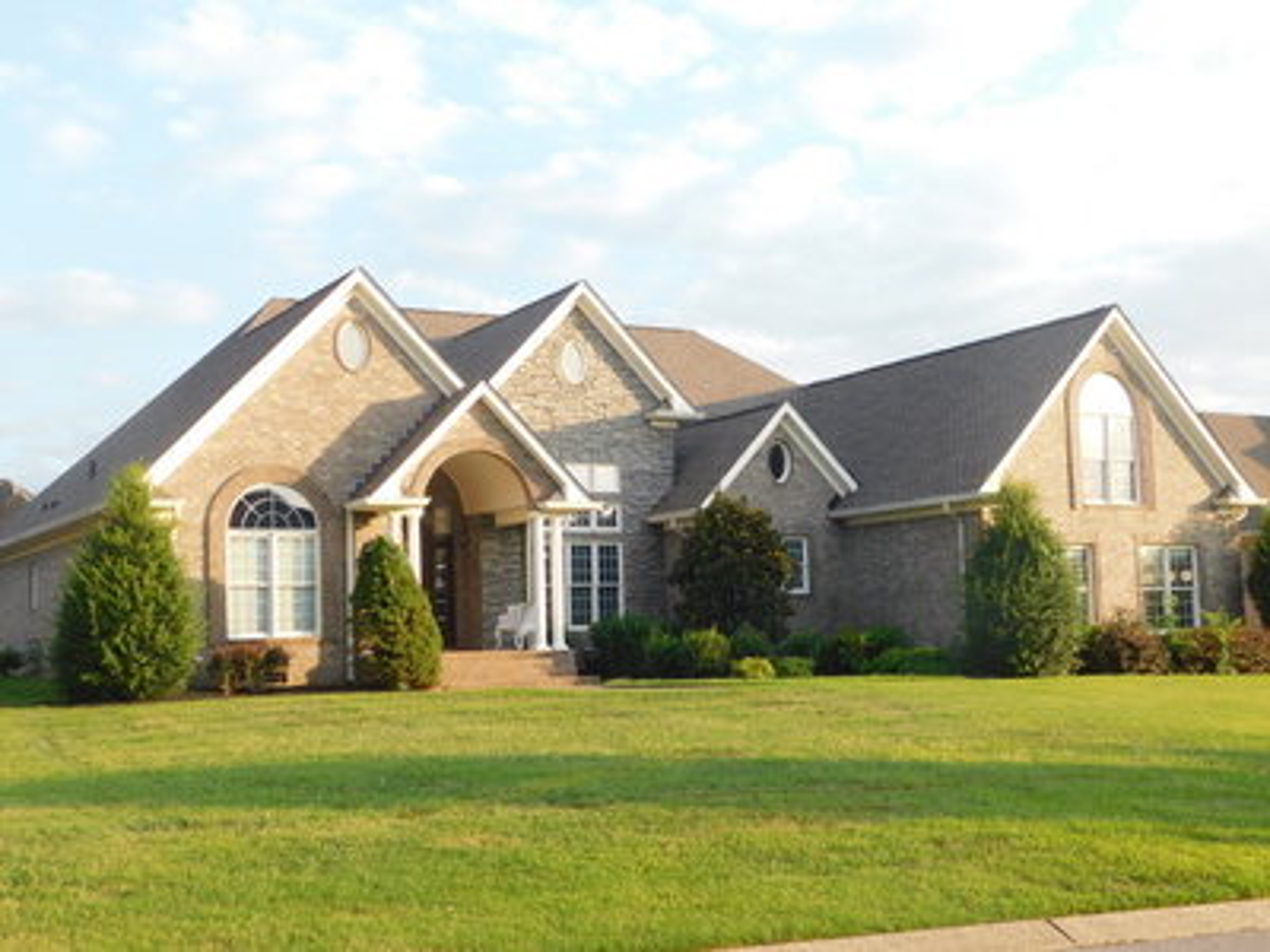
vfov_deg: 32.2
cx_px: 635
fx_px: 1651
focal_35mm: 45
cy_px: 476
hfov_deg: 42.1
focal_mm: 8
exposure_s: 1/200
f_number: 3.7
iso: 125
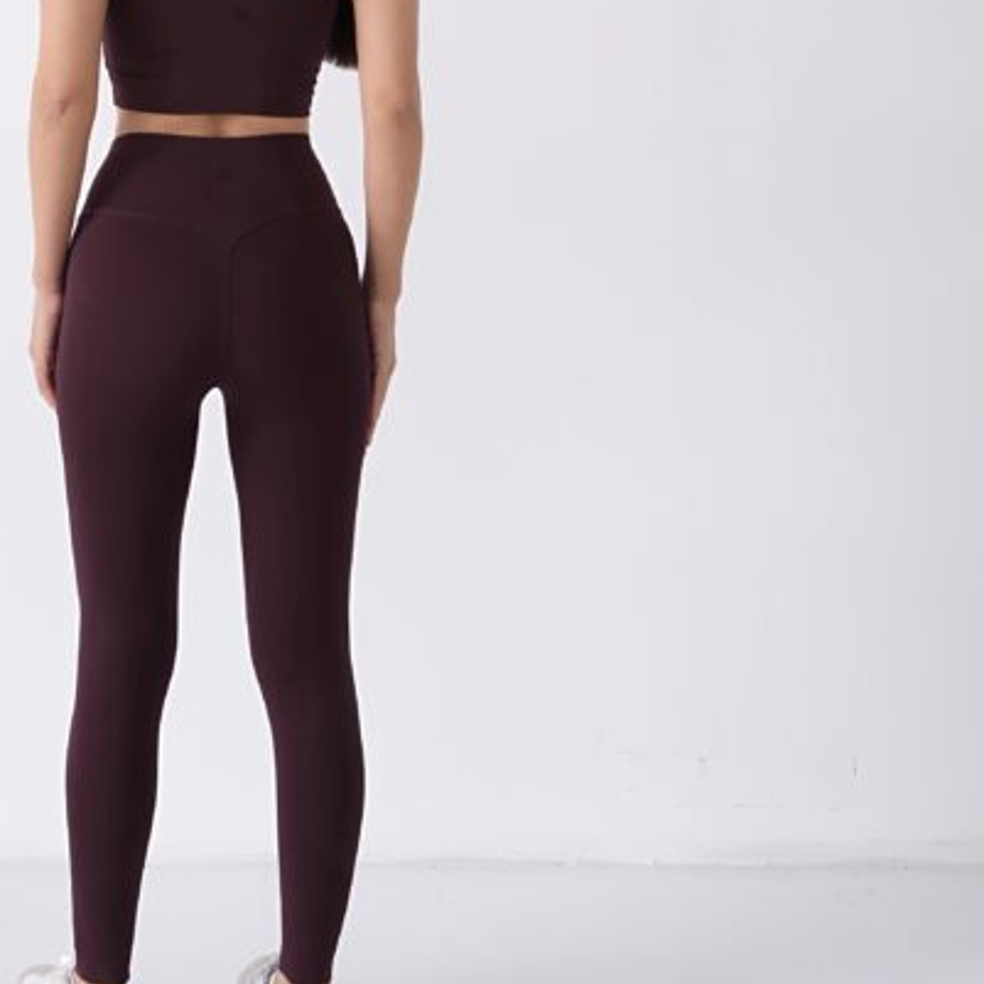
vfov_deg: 26.2
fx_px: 2026
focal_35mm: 63
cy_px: 66
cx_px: 250
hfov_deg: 26.9
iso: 2000
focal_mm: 22.3
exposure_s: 1/60
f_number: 5.6
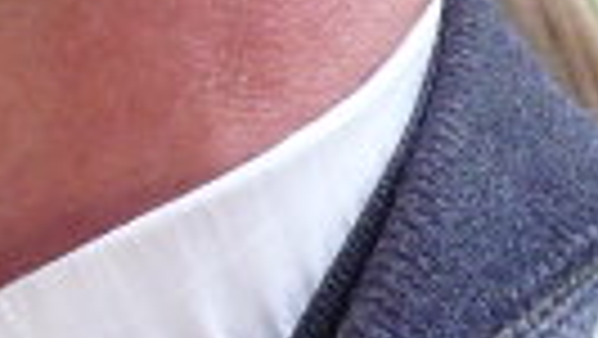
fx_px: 5252
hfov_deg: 6.4
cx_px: -256
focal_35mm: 331
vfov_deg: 3.6
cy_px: -433
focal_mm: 6.4
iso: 125
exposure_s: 1/30
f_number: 3
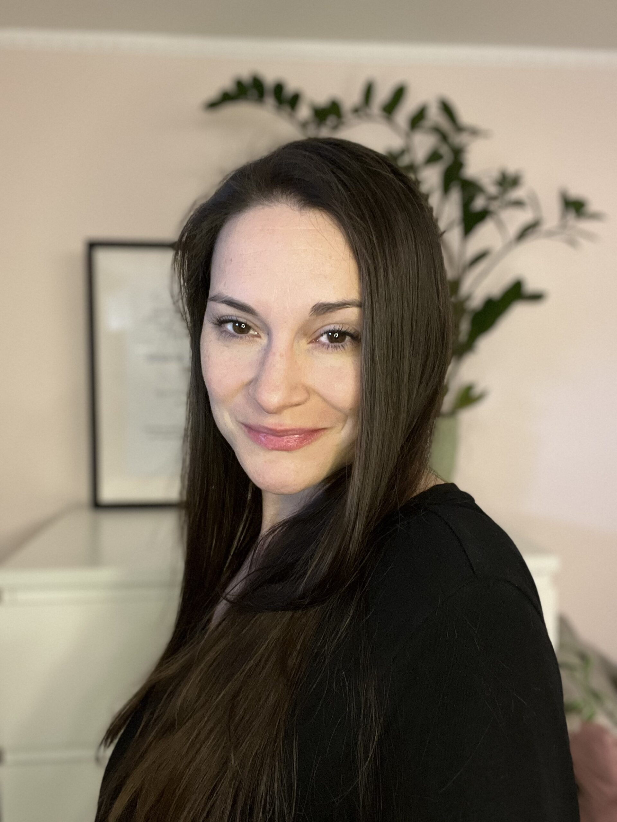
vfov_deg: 60.0
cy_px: 411
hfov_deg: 46.8
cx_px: 308
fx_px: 713
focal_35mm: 30
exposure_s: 1/50
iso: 400
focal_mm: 2.71
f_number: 2.2
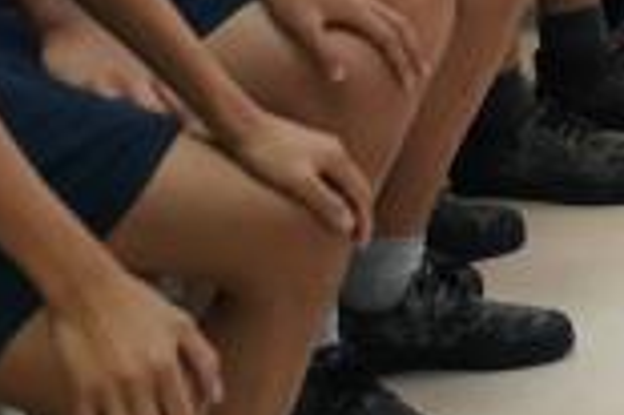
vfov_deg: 6.2
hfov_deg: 9.6
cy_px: -554
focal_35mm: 212
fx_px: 3671
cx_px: 757
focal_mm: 41
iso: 2500
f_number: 3.5
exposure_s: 1/320
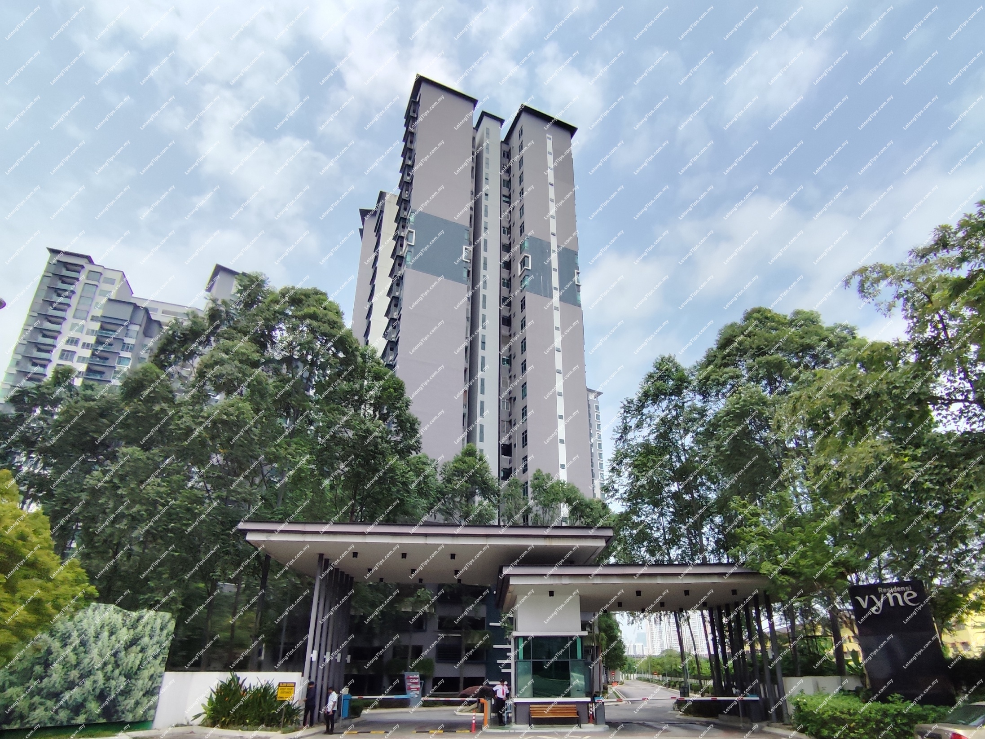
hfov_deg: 94.5
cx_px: 492
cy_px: 370
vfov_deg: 78.1
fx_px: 455
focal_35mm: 16
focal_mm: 1.65
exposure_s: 1/2026
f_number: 2.2
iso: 50
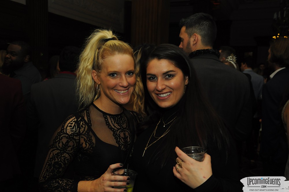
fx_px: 301
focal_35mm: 38
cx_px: 144
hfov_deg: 51.3
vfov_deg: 35.4
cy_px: 96
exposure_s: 1/60
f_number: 5.6
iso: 800
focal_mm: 25
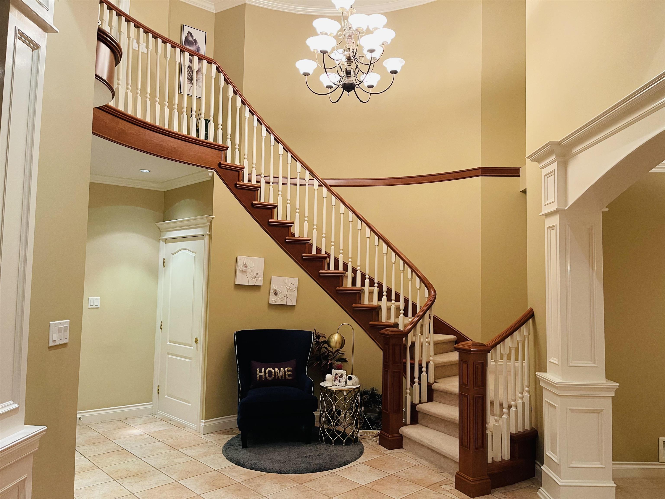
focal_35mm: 25
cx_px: 332
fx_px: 480
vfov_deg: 54.9
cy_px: 250
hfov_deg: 69.4
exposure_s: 1/60
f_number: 1.6
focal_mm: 5.1
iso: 320
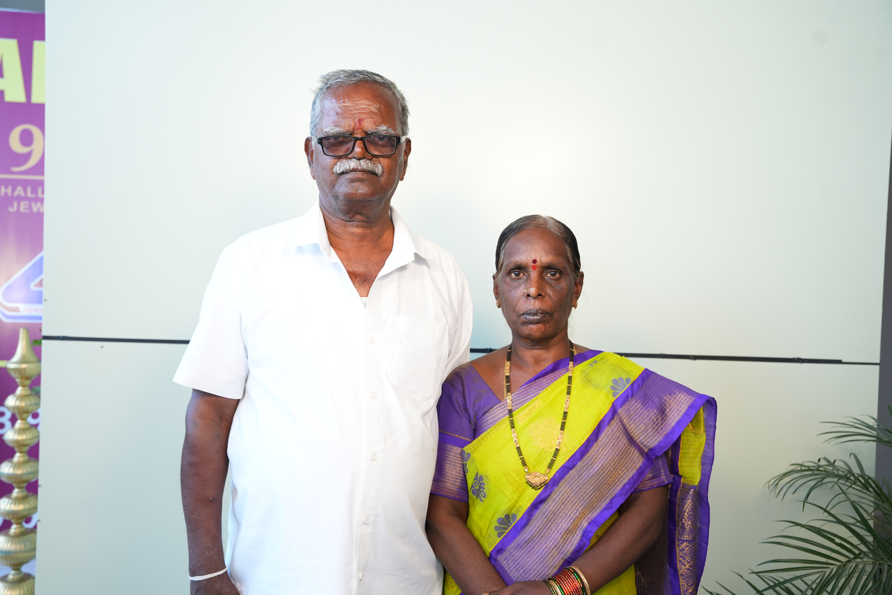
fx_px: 842
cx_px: 446
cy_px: 298
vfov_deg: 38.9
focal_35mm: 34
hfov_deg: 55.8
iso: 500
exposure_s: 1/160
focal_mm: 34
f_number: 4.5
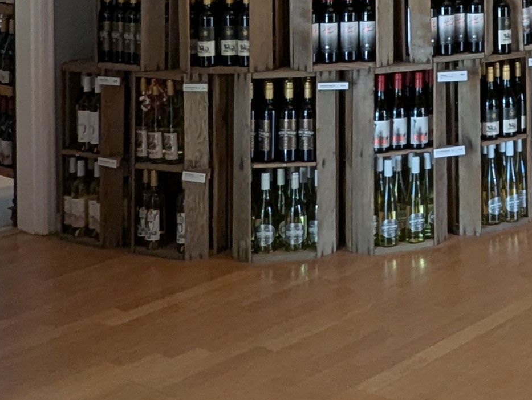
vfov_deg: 19.1
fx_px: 1077
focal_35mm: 70
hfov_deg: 26.1
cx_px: 547
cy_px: -158
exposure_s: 1/60
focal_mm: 2.35
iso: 272
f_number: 2.2
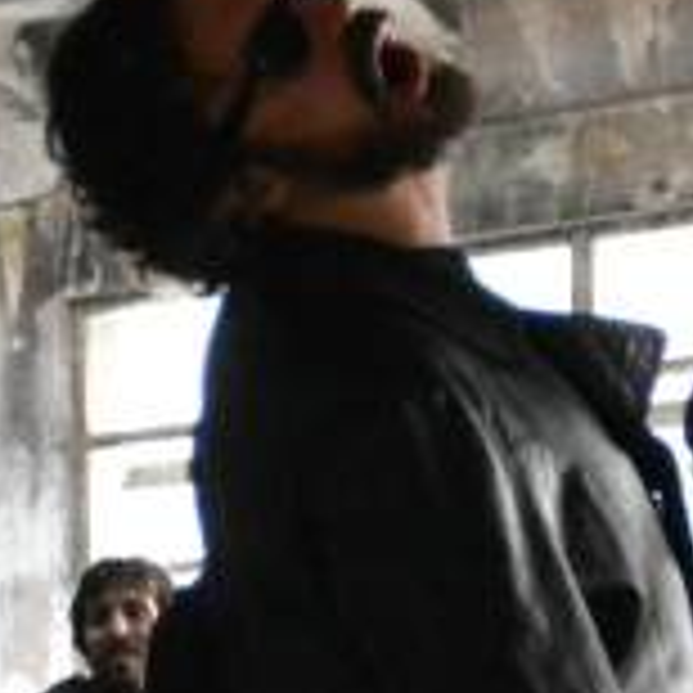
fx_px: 8648
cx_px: -310
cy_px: 1040
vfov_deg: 4.6
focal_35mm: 382
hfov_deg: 4.6
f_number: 4.5
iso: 4500
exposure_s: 1/80
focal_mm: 45
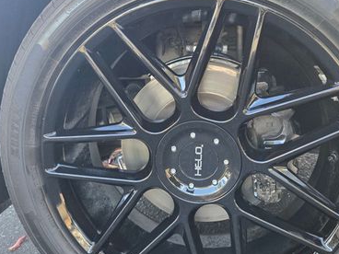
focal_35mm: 40
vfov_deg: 35.9
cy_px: 119
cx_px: 181
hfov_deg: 46.8
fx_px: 392
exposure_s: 1/180
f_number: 1.8
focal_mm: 5.4
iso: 160
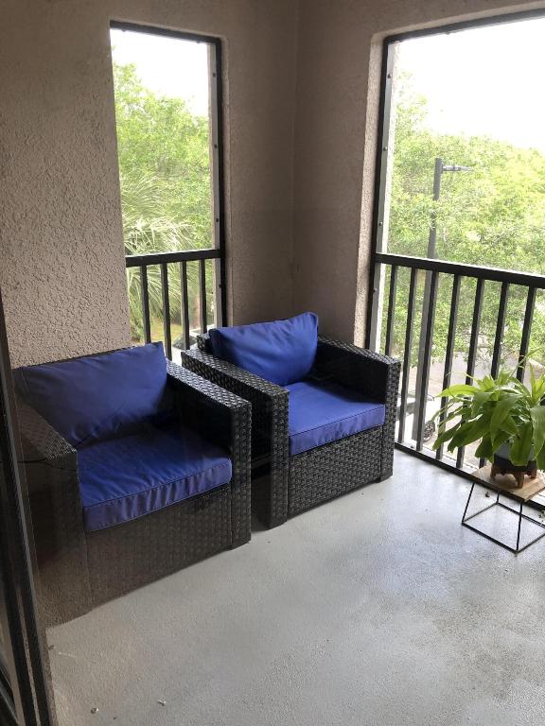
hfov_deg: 49.7
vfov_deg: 63.4
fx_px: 588
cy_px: 363
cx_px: 272
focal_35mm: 28
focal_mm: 4
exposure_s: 1/40
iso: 25
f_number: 1.8
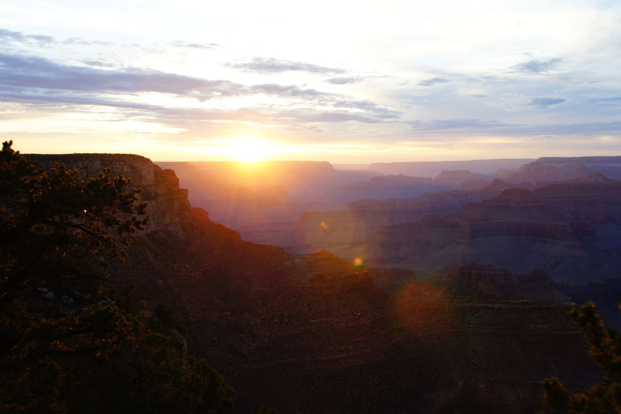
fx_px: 644
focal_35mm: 37
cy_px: 207
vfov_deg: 35.6
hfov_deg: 51.5
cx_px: 310
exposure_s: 1/80
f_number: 5.6
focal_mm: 24.9
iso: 200
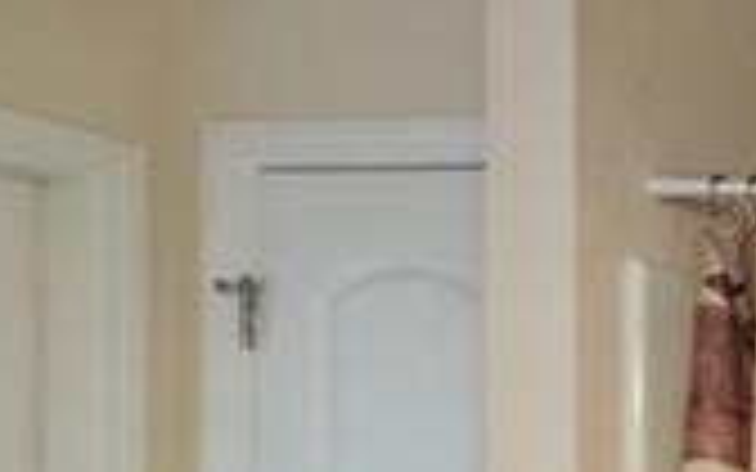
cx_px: 2246
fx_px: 1916
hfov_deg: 11.7
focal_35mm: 93
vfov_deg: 13.3
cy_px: 704
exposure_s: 1/60
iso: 800
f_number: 3.5
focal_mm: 15
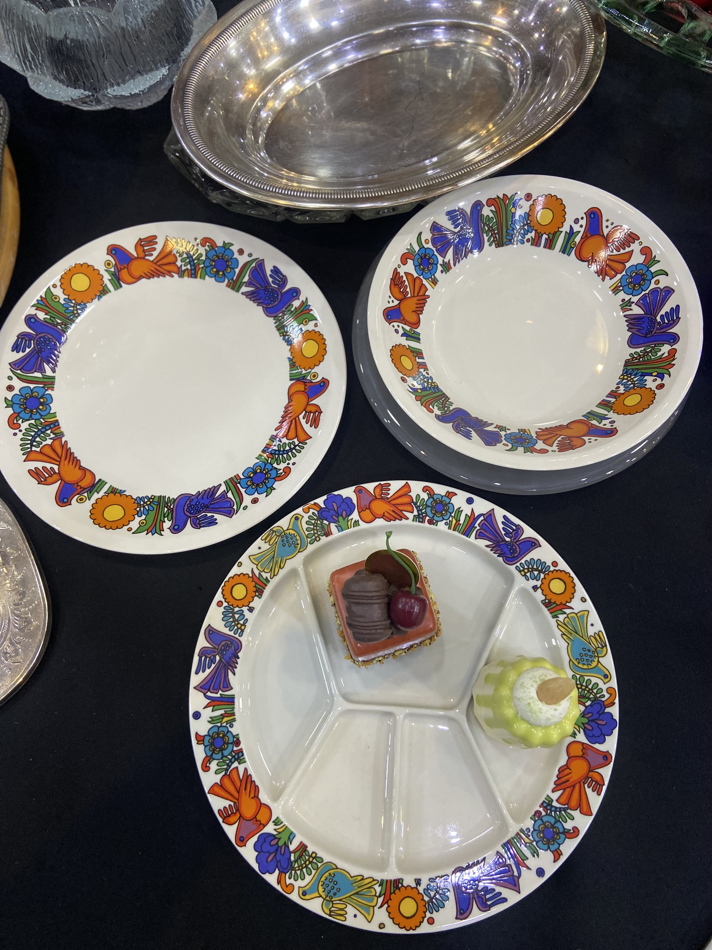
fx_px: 713
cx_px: 356
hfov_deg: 53.1
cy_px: 475
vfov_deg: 67.3
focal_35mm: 26
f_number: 1.8
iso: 250
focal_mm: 4.25
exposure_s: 1/50
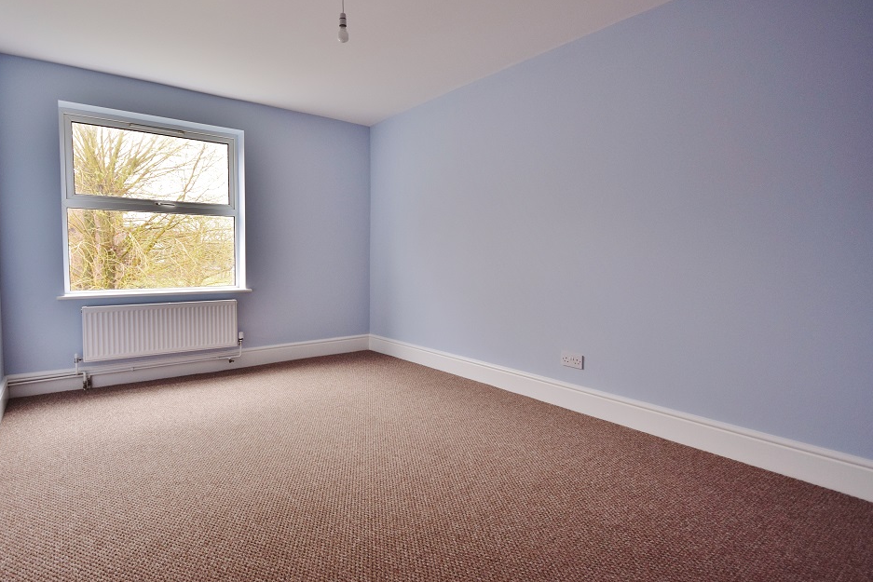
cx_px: 398
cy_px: 278
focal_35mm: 18
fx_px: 437
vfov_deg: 67.4
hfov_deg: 89.8
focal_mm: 10
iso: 400
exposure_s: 1/100
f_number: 5
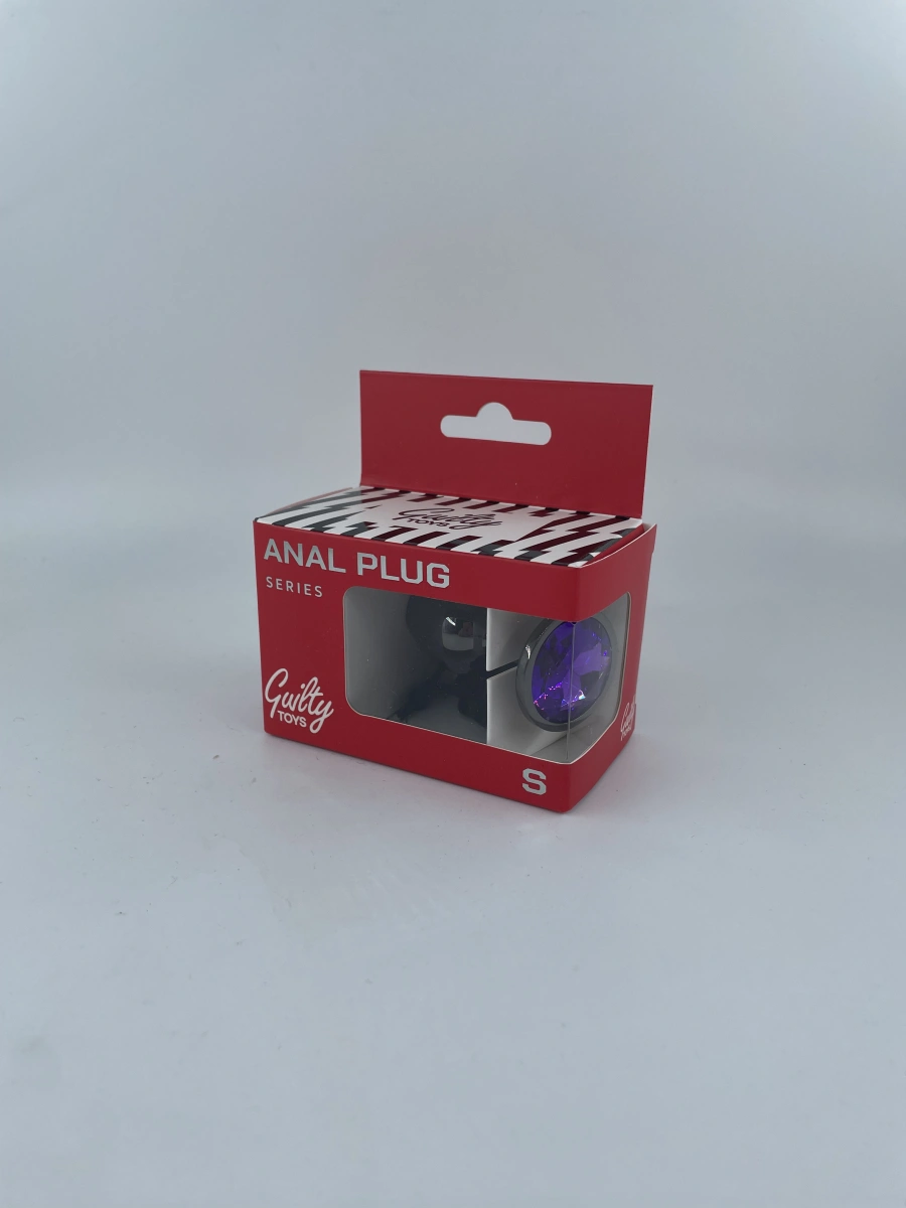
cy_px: 604
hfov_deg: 53.1
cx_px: 453
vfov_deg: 67.3
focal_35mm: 26
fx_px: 907
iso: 32
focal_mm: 4.2
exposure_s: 1/1916
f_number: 1.6
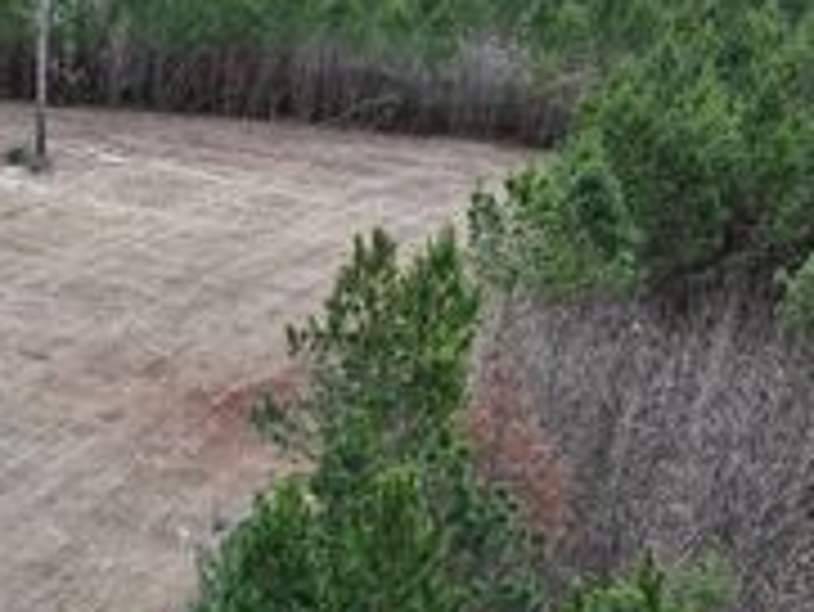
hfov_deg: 30.6
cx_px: -54
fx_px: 1341
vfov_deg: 25.4
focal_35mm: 57
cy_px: 464
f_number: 2.8
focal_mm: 12.29
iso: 190
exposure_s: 1/320
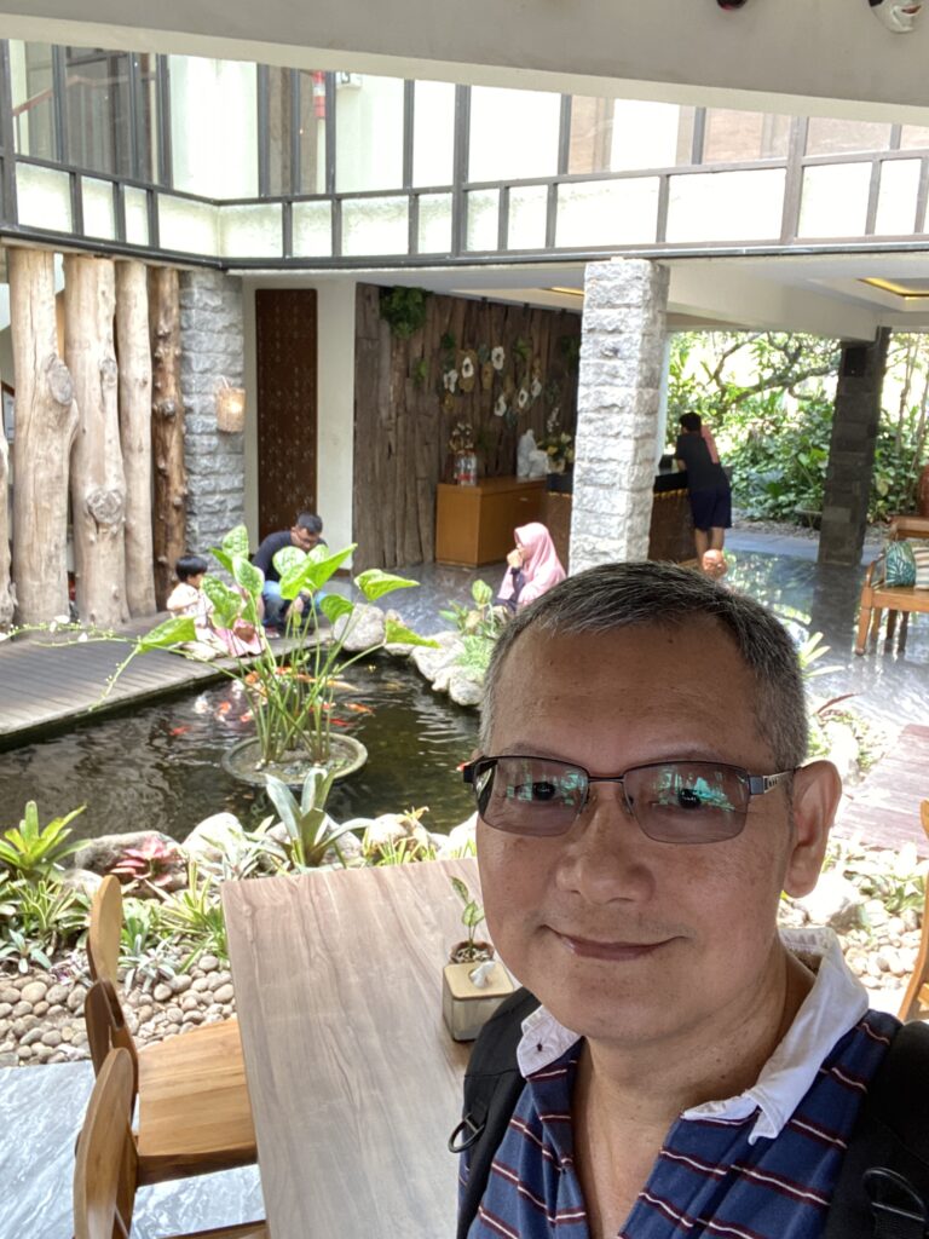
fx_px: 1073
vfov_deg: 60.0
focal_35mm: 30
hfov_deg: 46.8
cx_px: 464
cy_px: 620
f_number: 2.2
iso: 160
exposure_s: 1/60
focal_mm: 2.71
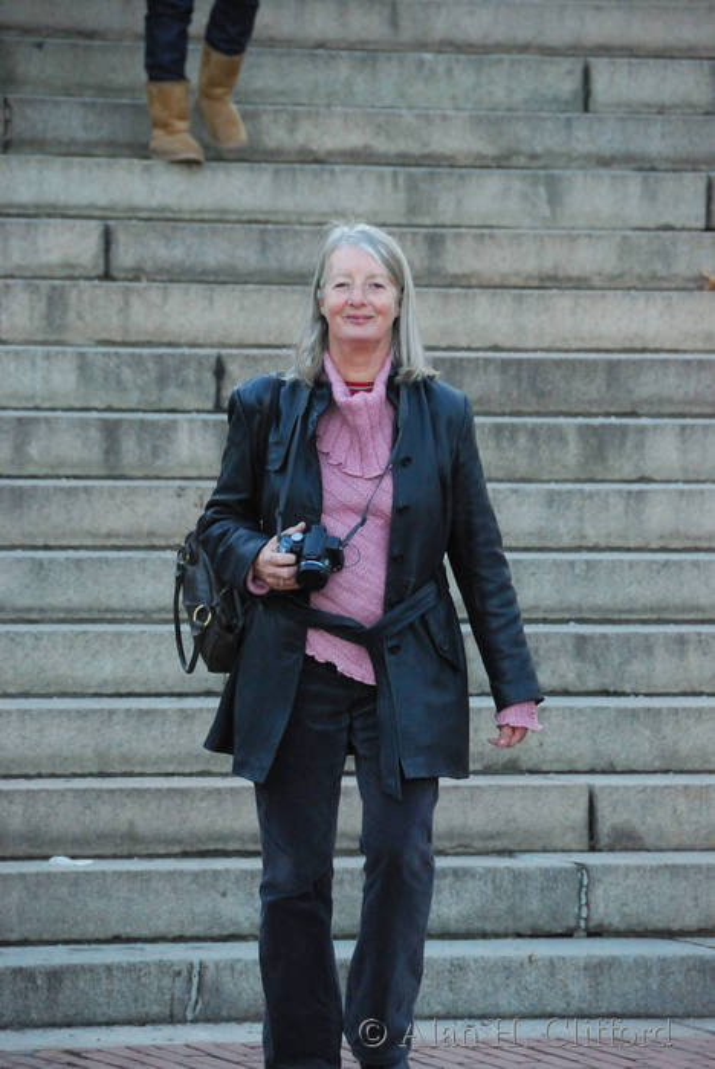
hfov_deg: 4.6
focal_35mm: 300
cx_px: 358
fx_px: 8919
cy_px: 534
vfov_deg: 6.9
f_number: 5.6
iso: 1600
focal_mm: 200
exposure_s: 1/320
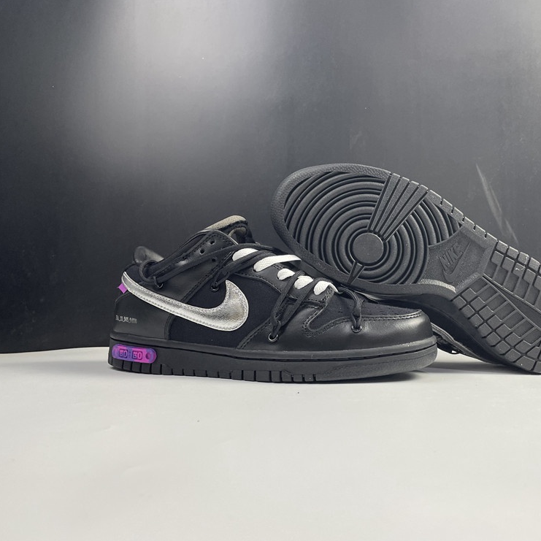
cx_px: 350
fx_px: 548
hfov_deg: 51.8
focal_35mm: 31
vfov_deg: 52.5
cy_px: 270
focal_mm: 4.2
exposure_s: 1/121
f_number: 1.6
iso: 100
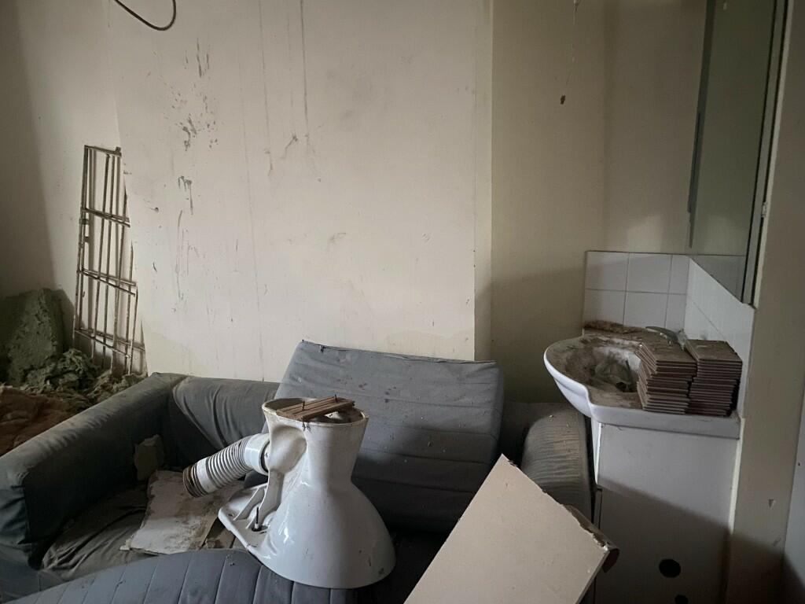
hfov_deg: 67.3
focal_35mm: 26
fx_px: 605
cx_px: 402
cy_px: 302
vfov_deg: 53.1
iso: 800
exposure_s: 1/4
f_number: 1.8
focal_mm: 4.25
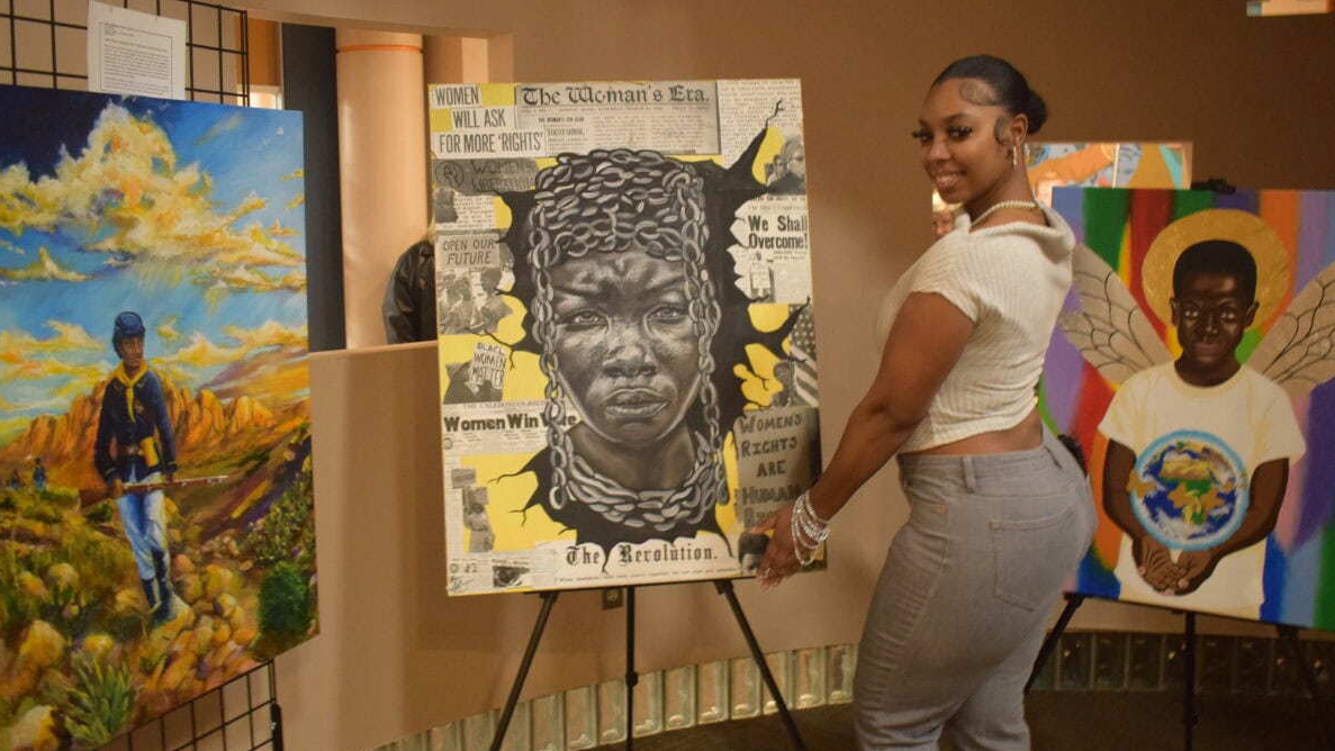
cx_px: 670
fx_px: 1293
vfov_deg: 32.4
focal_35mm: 37
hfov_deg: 54.6
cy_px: 379
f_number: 3.8
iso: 3200
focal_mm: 23
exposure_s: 1/25
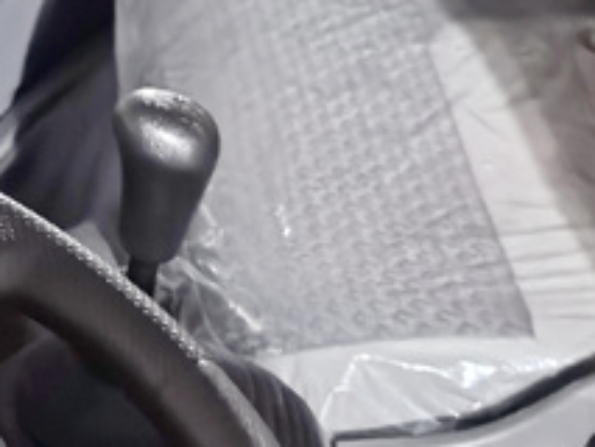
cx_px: -67
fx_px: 1875
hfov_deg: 17.4
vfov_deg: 13.6
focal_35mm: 109
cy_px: 296
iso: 1250
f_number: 1.4
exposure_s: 1/25
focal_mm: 5.75
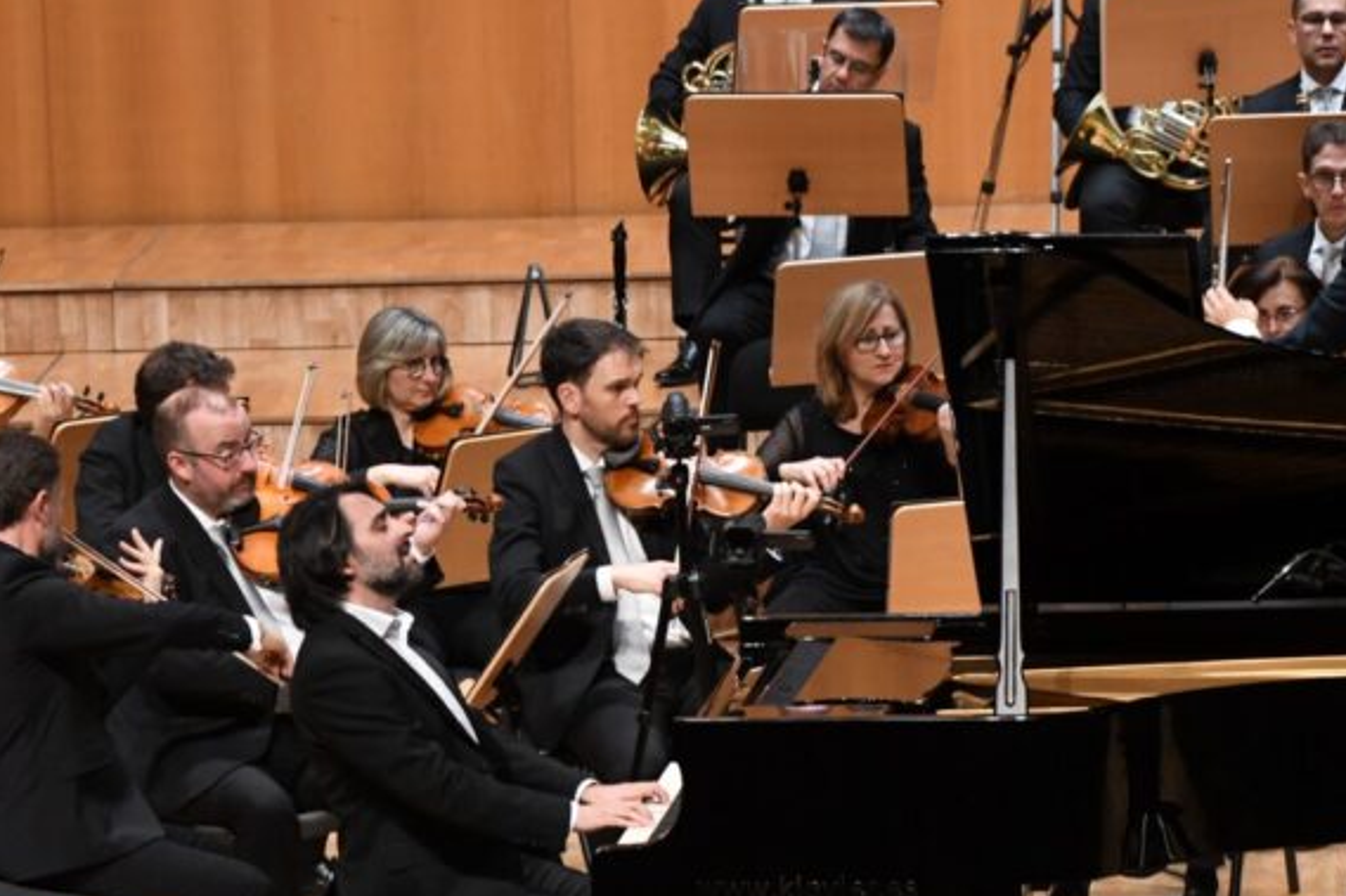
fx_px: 10091
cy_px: 557
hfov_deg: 7.6
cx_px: 899
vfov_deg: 5.1
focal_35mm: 270
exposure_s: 1/125
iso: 2500
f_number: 5.6
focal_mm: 100
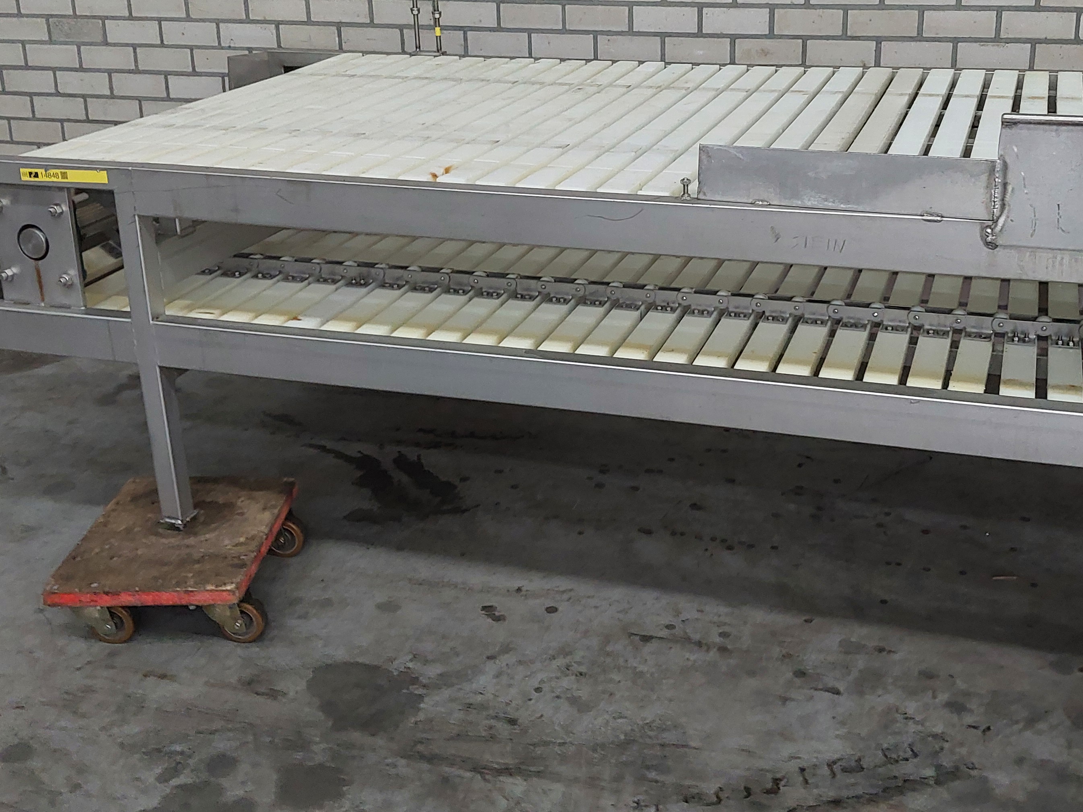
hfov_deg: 45.6
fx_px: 1283
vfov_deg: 34.8
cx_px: 635
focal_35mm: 41
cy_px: 262
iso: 250
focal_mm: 4
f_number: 1.8
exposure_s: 1/50
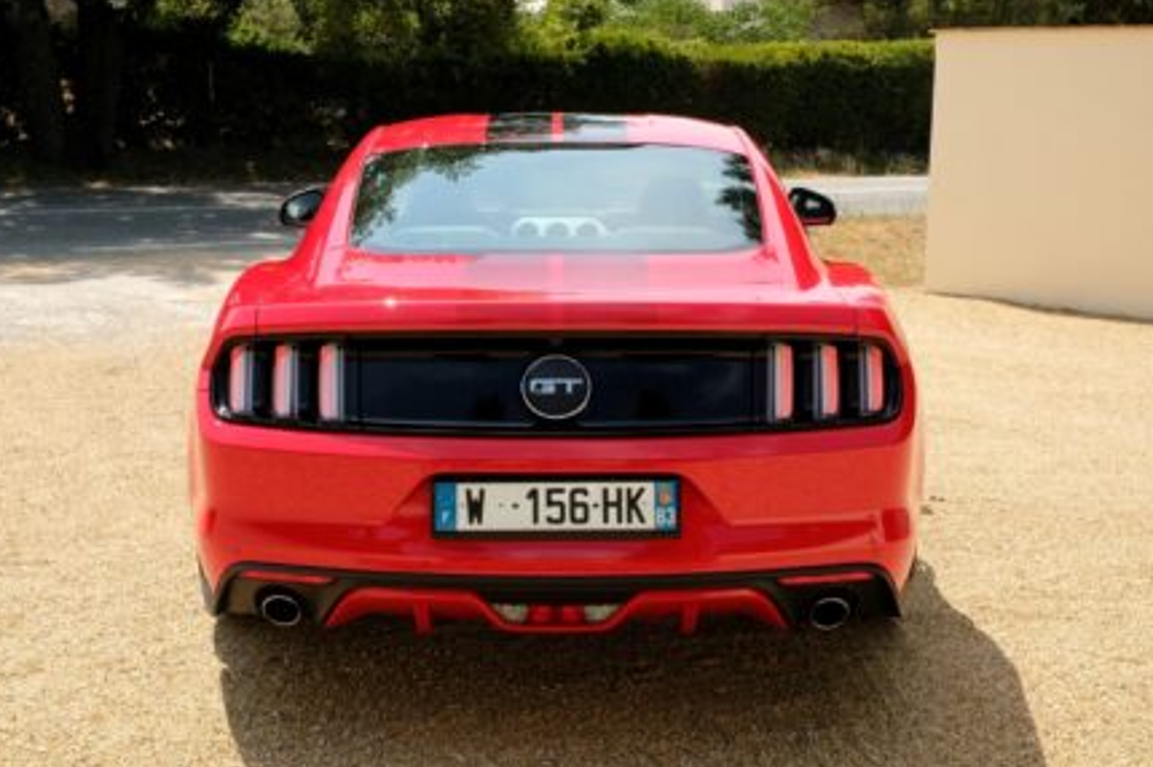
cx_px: 566
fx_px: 1408
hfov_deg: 44.5
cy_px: 384
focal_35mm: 44
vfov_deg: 30.5
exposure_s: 1/160
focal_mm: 28.3
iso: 400
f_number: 14
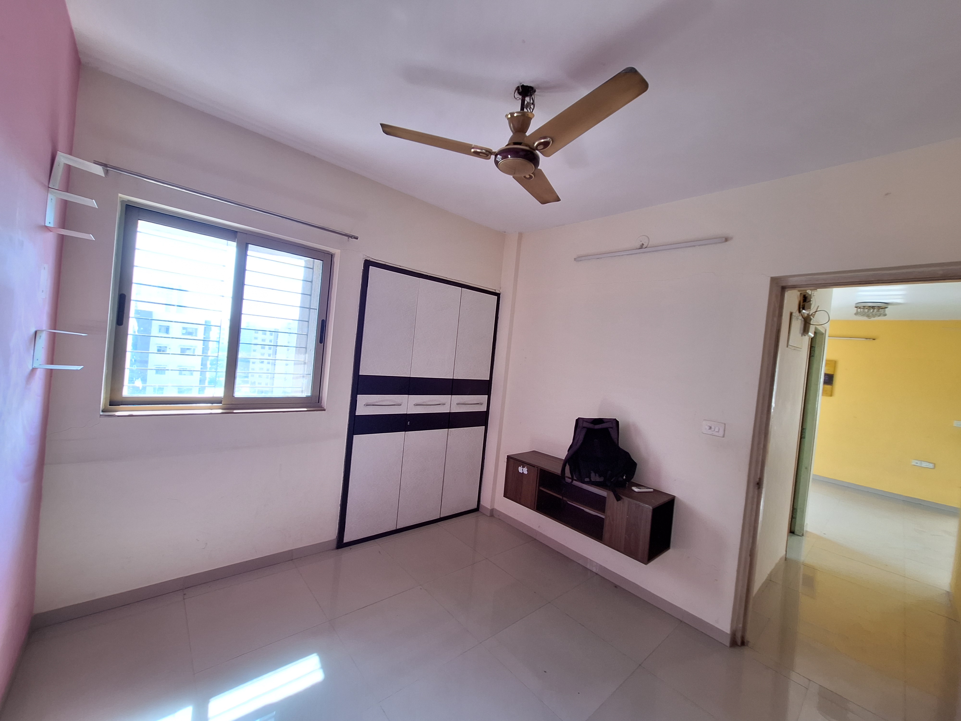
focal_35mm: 13
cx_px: 480
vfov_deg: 89.9
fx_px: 361
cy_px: 360
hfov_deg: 106.2
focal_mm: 1.74
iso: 50
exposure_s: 1/50
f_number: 2.2
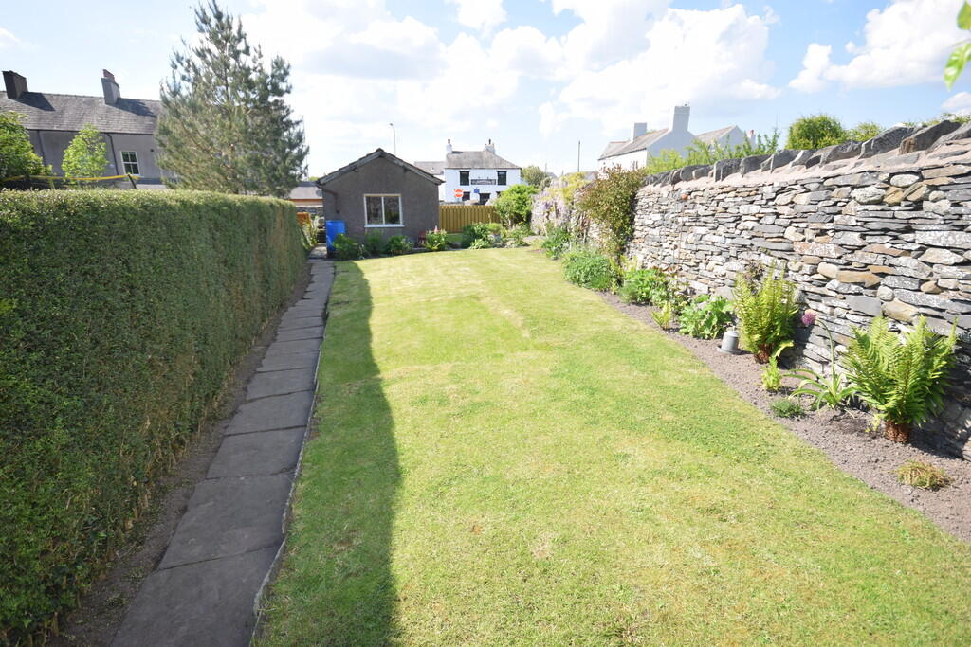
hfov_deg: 92.4
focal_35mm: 17
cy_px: 324
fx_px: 465
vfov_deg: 69.7
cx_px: 486
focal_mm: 11.5
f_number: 7.1
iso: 100
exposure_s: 1/200
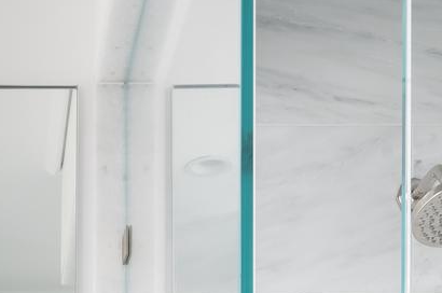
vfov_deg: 12.3
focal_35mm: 90
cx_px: -74
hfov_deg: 21.2
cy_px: 680
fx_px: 1103
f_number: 13
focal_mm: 18
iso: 400
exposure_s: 1/160
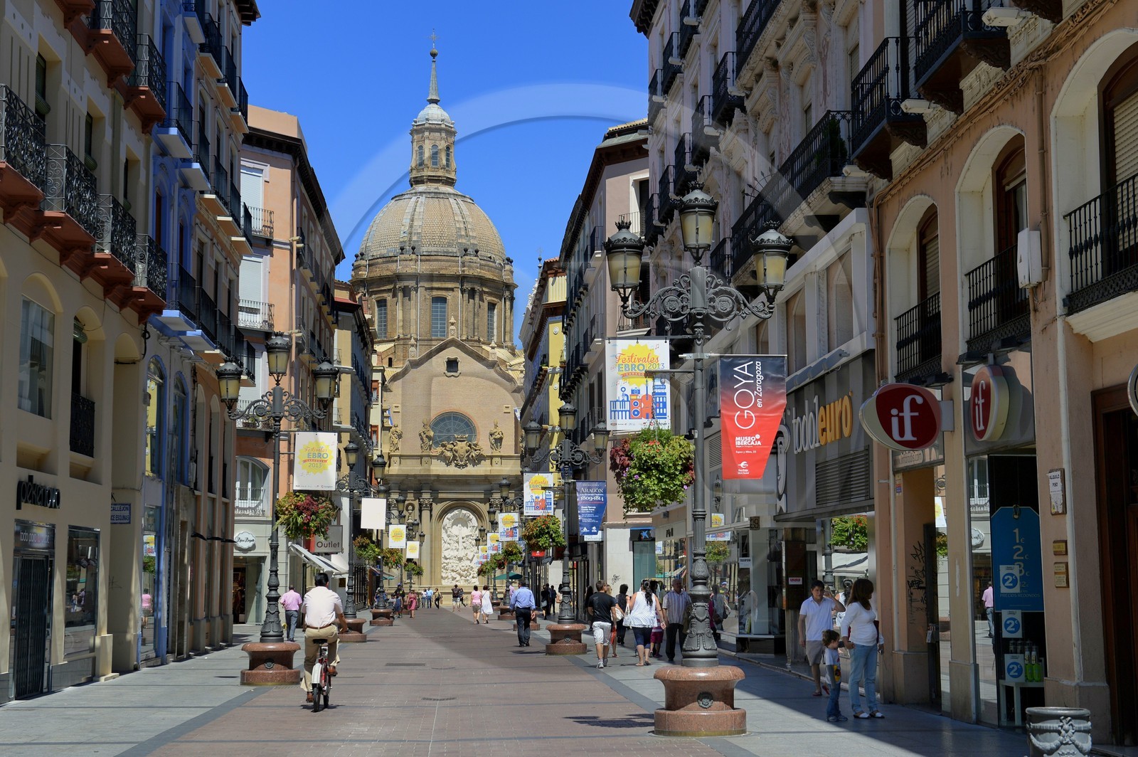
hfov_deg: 36.3
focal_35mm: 55
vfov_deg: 24.6
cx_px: 569
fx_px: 1737
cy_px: 378
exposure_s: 1/320
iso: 100
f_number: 8
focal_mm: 55
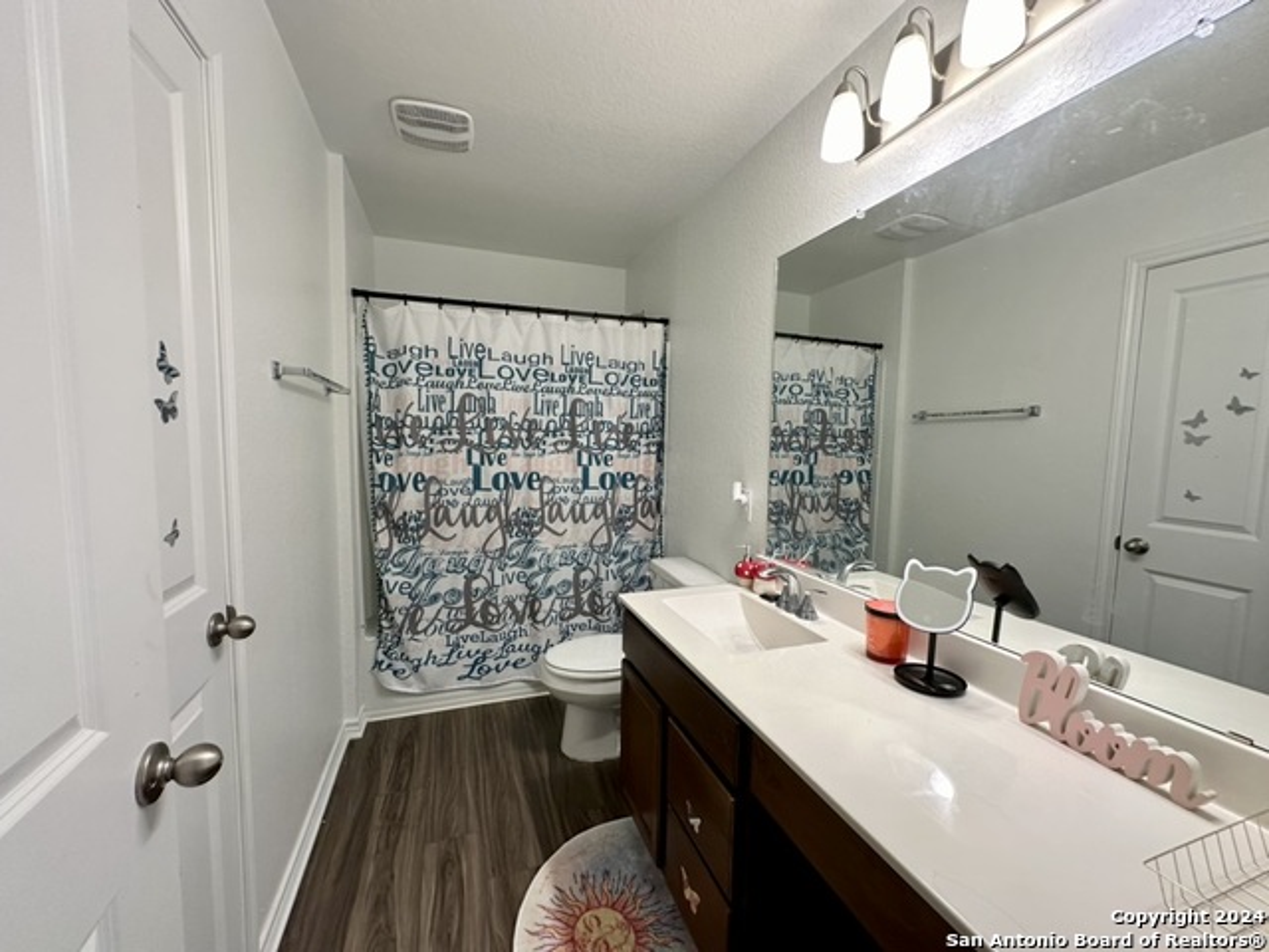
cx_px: 634
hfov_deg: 102.1
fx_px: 513
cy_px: 476
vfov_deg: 85.7
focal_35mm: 14
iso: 200
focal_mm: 2.22
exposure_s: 1/120
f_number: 2.2
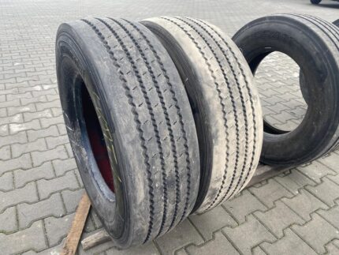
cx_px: 170
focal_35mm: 26
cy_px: 128
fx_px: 255
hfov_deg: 67.3
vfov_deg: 53.1
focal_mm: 4.25
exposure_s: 1/152
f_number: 1.8
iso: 32
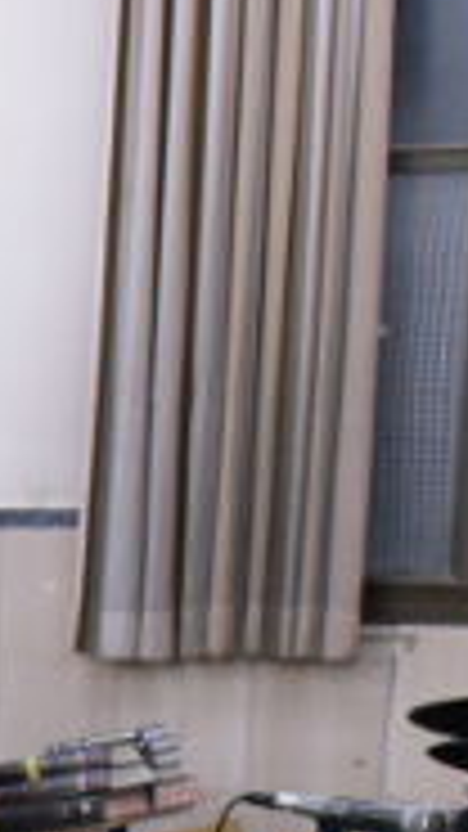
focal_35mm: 174
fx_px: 3840
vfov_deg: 11.7
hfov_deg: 5.6
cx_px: -1638
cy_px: 1309
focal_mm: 24
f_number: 6.3
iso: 3200
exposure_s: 1/160
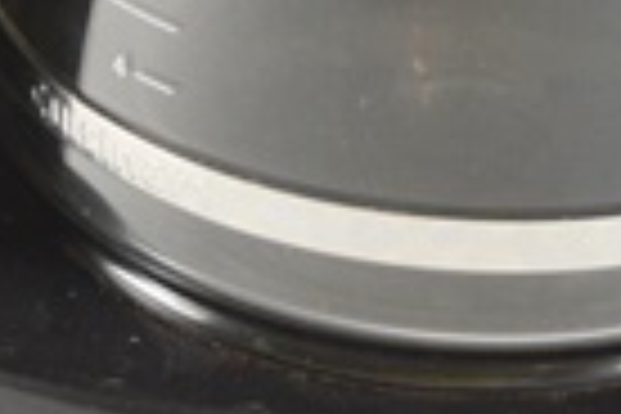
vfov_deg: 5.5
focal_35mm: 247
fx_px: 4260
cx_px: 360
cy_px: -220
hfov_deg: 8.3
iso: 400
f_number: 5
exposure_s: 1/80
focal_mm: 38
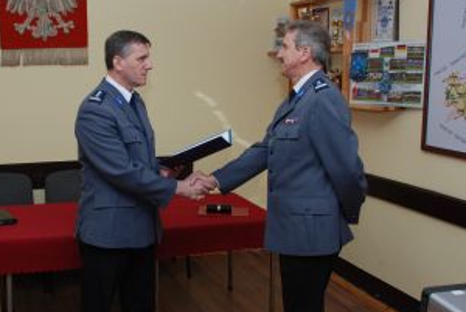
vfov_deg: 30.0
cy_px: 154
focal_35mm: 45
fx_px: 583
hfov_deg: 43.3
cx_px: 185
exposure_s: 1/60
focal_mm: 20
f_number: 4
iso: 200
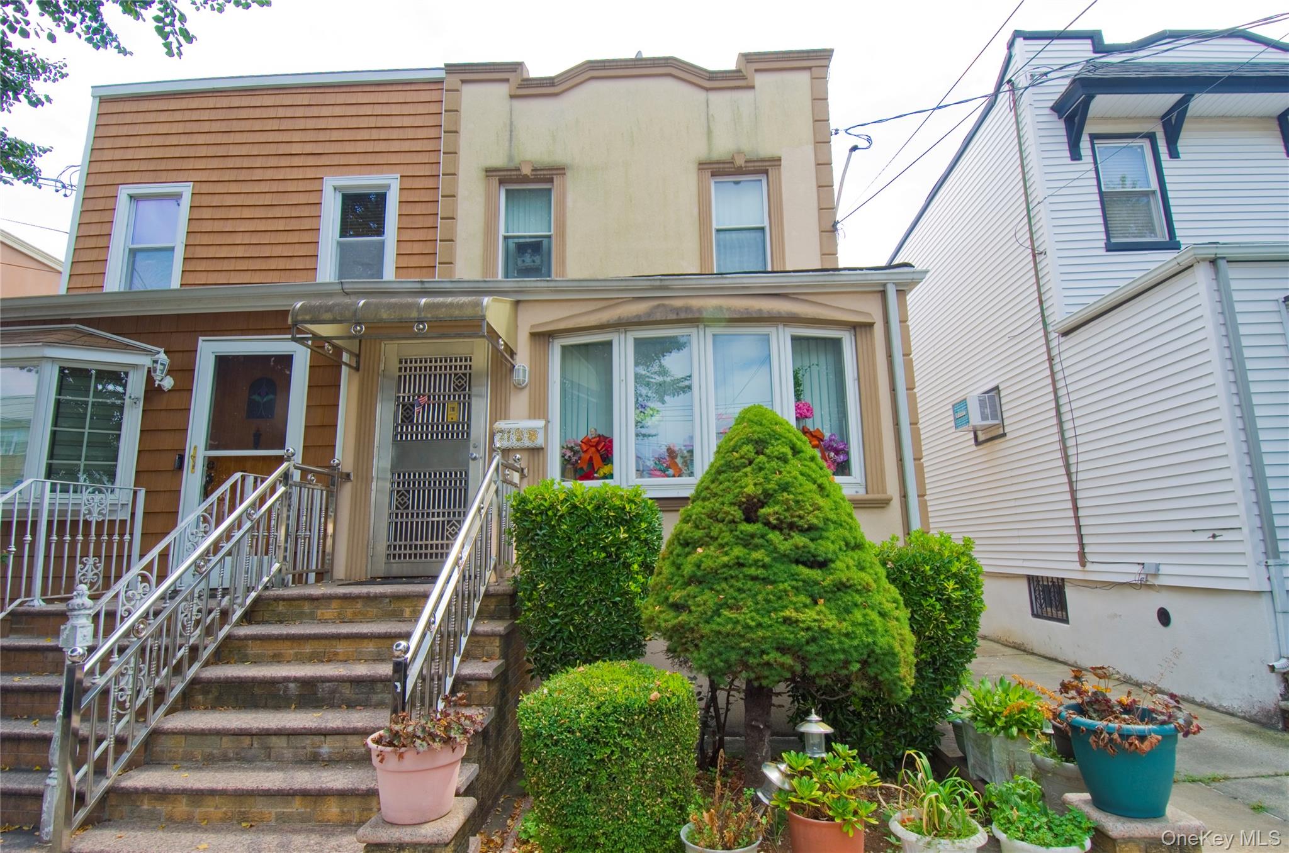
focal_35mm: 18
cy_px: 426
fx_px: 643
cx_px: 644
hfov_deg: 90.1
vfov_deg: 67.1
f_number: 10
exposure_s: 1/40
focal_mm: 12
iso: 100
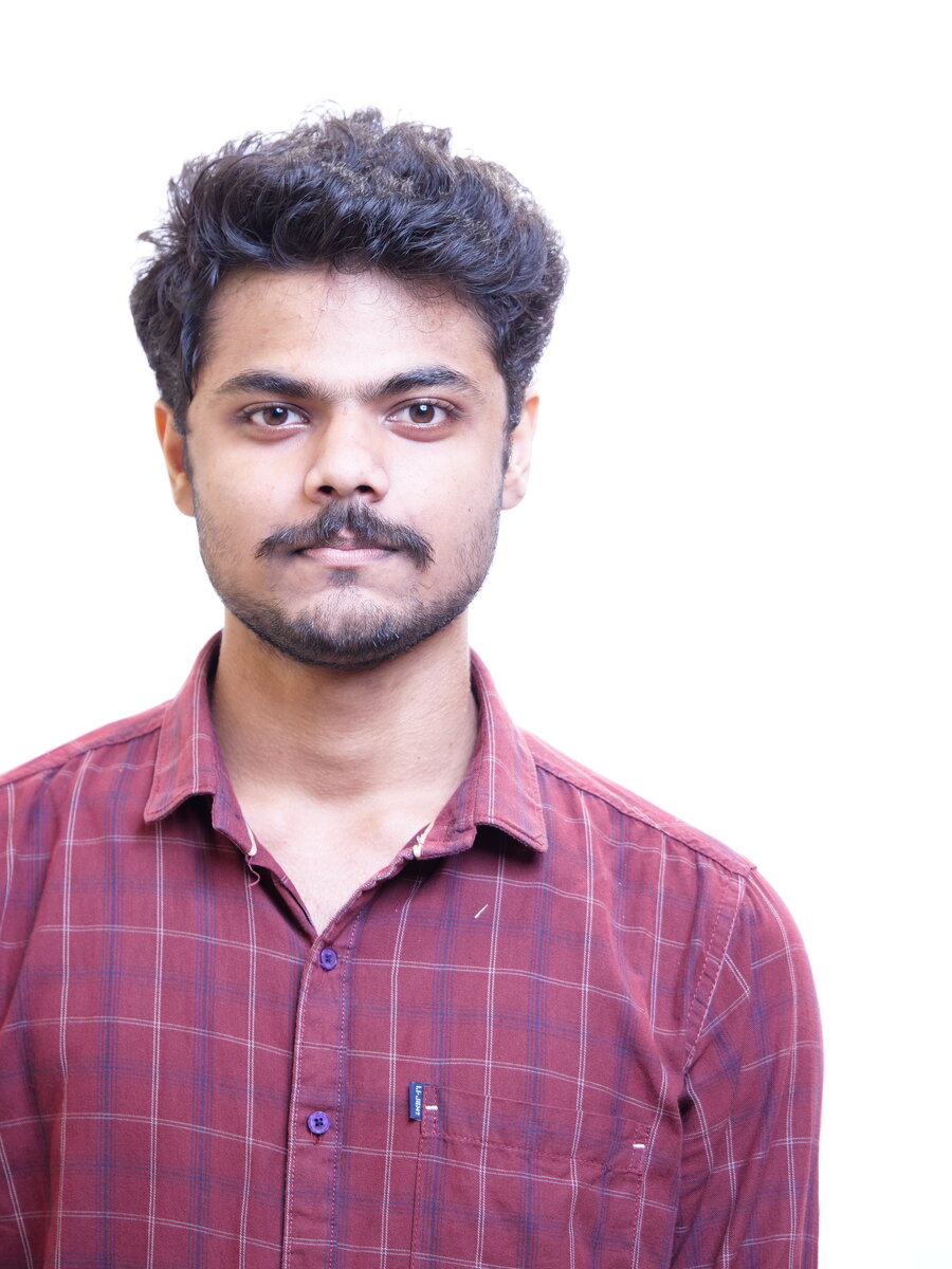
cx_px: 476
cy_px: 634
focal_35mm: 160
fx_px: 5867
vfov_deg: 12.3
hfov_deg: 9.3
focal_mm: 80
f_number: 3.5
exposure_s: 1/160
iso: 200
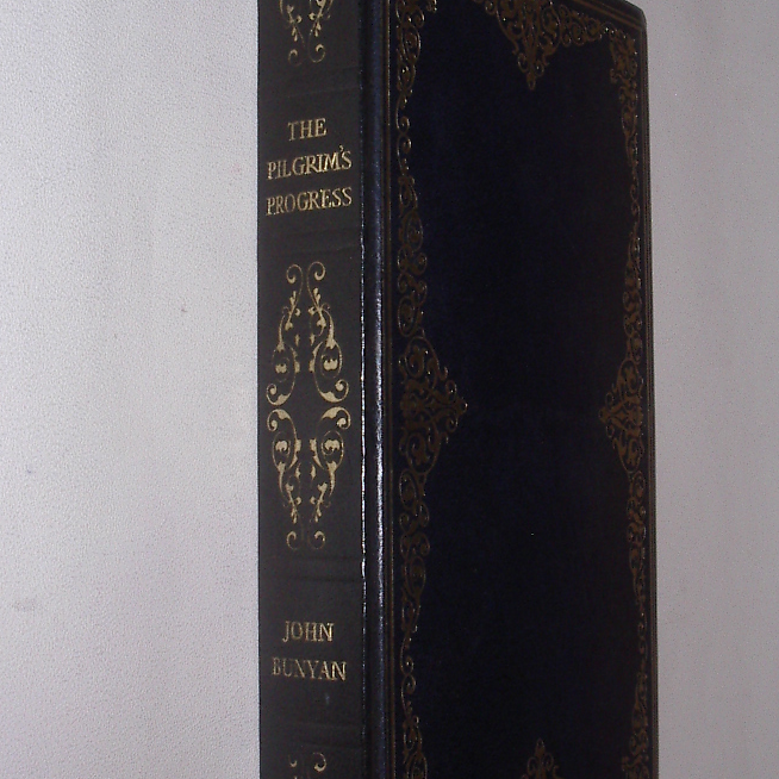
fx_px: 1833
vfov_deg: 24.0
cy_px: 370
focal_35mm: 72
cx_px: 413
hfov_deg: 24.0
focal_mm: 7.8
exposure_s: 1/60
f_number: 5.5
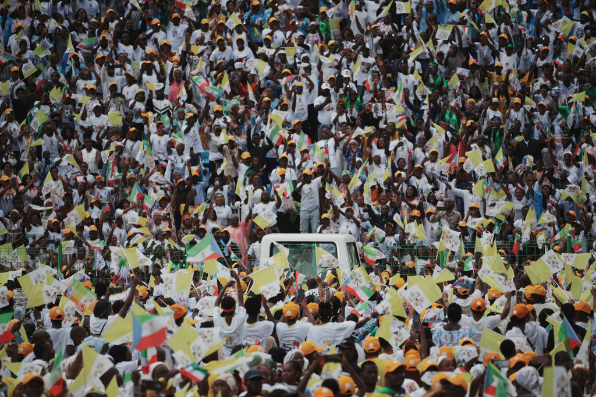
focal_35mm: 400
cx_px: 298
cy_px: 198
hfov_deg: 5.2
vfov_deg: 3.4
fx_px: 6620
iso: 800
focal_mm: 400
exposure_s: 1/800
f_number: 5.6
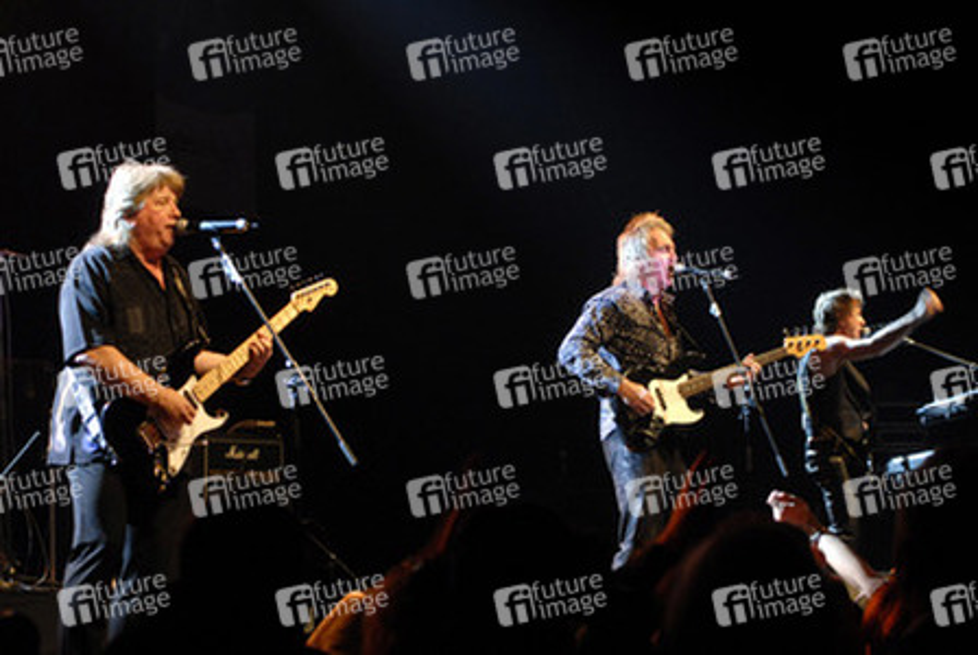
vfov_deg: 13.1
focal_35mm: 105
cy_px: 328
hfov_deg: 19.4
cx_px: 489
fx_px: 2856
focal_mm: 70
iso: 800
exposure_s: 1/40
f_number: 5.6
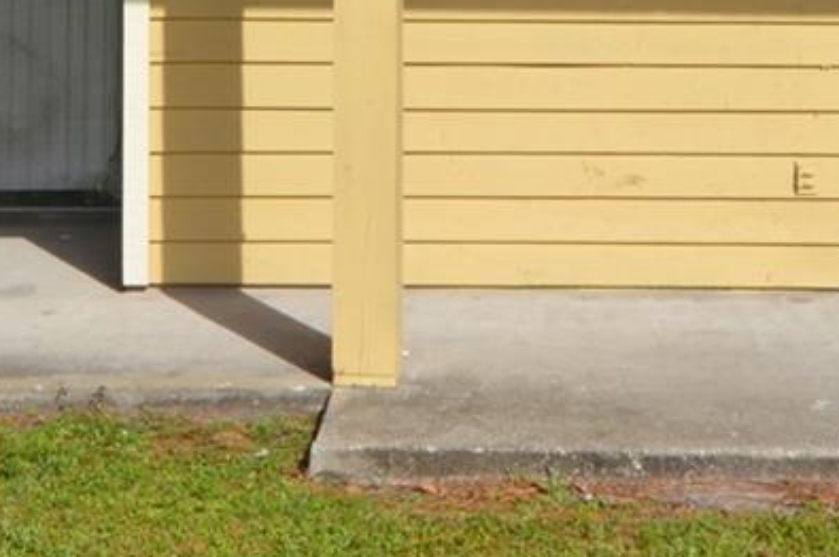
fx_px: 1699
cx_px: 514
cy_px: -171
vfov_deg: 17.4
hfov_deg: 27.7
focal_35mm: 73
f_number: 10
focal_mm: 12
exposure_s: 1/200
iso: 100
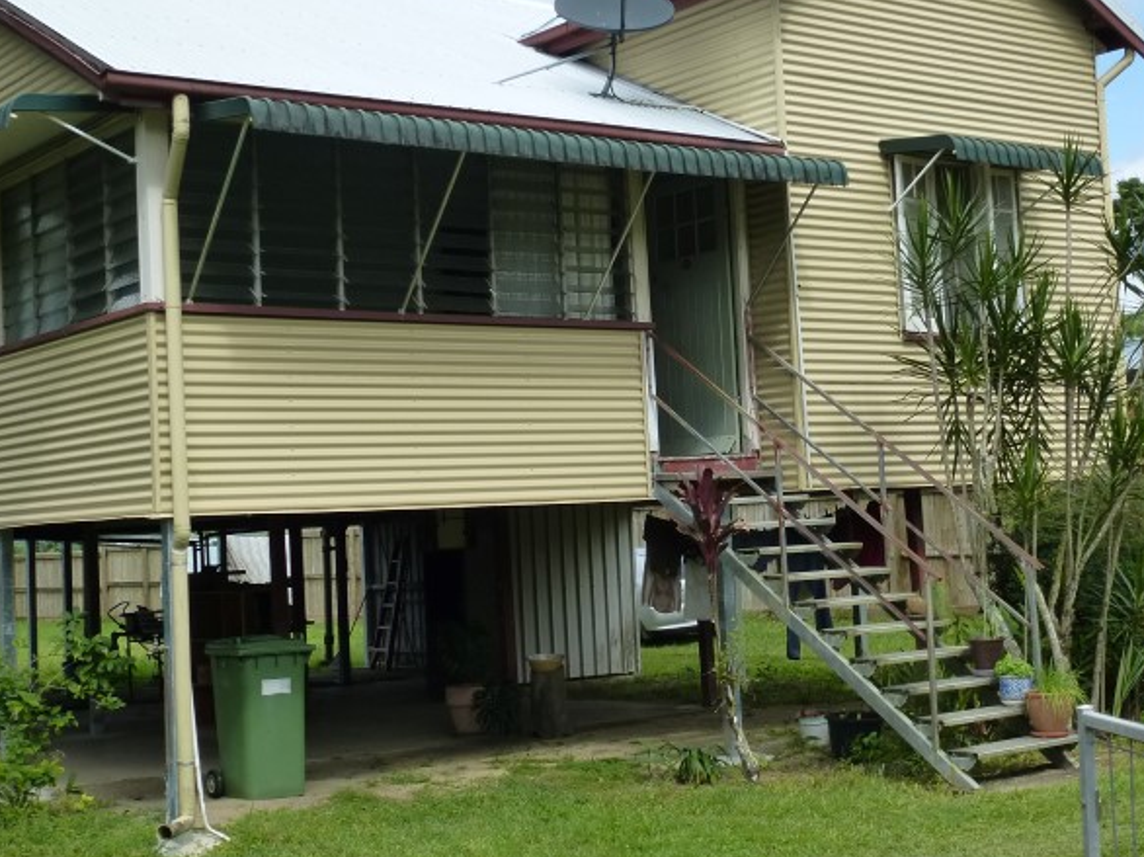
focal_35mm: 56
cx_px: 580
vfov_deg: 26.0
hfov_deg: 34.4
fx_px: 1850
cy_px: 347
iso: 160
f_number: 3.9
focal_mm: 7.4
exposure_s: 1/500
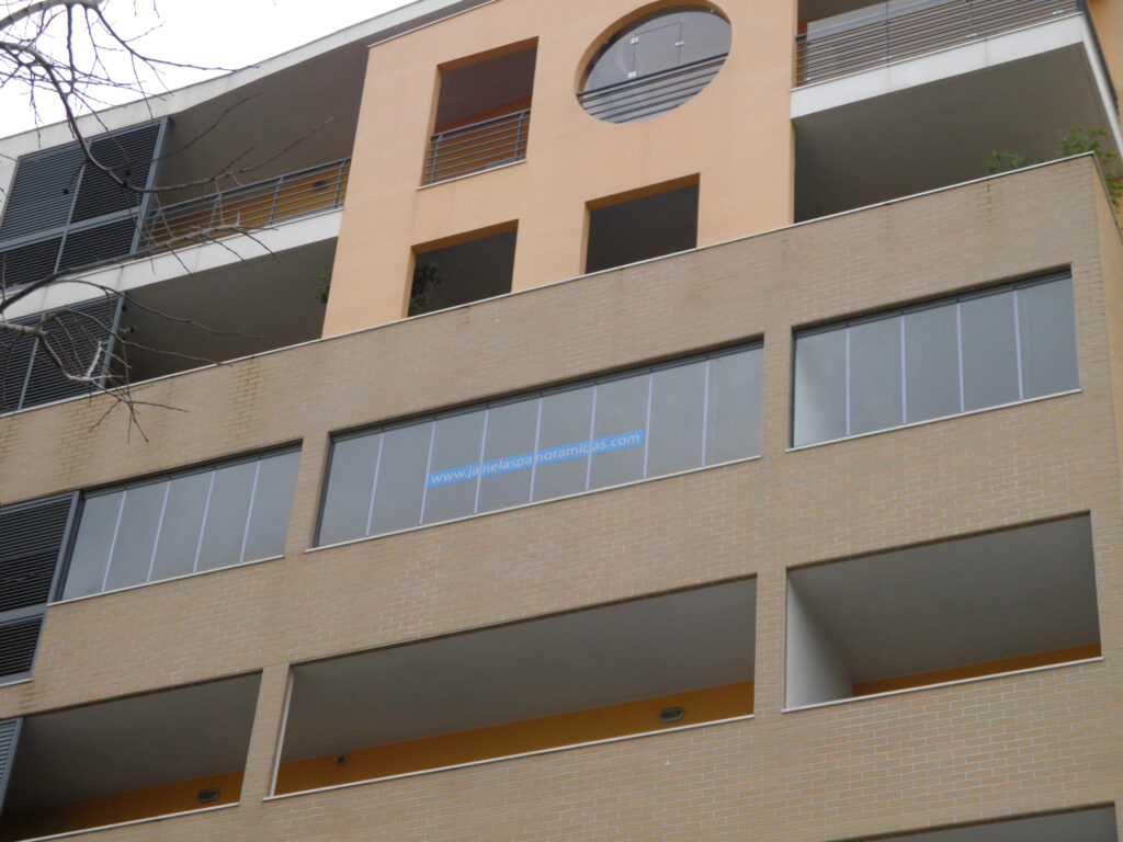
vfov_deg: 20.2
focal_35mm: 73
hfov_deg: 26.7
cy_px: 421
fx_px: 2368
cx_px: 562
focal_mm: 13.2
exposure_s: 1/40
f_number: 3.9
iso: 125
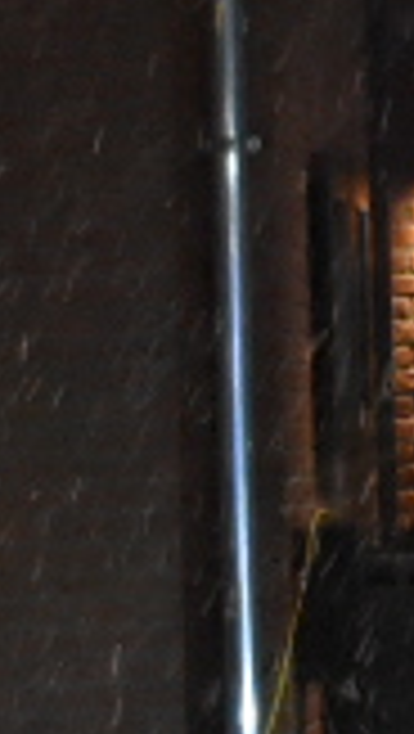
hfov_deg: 3.3
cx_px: 1080
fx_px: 6972
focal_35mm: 358
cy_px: 527
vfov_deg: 6.0
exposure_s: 1/60
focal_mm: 23
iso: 4000
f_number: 3.8
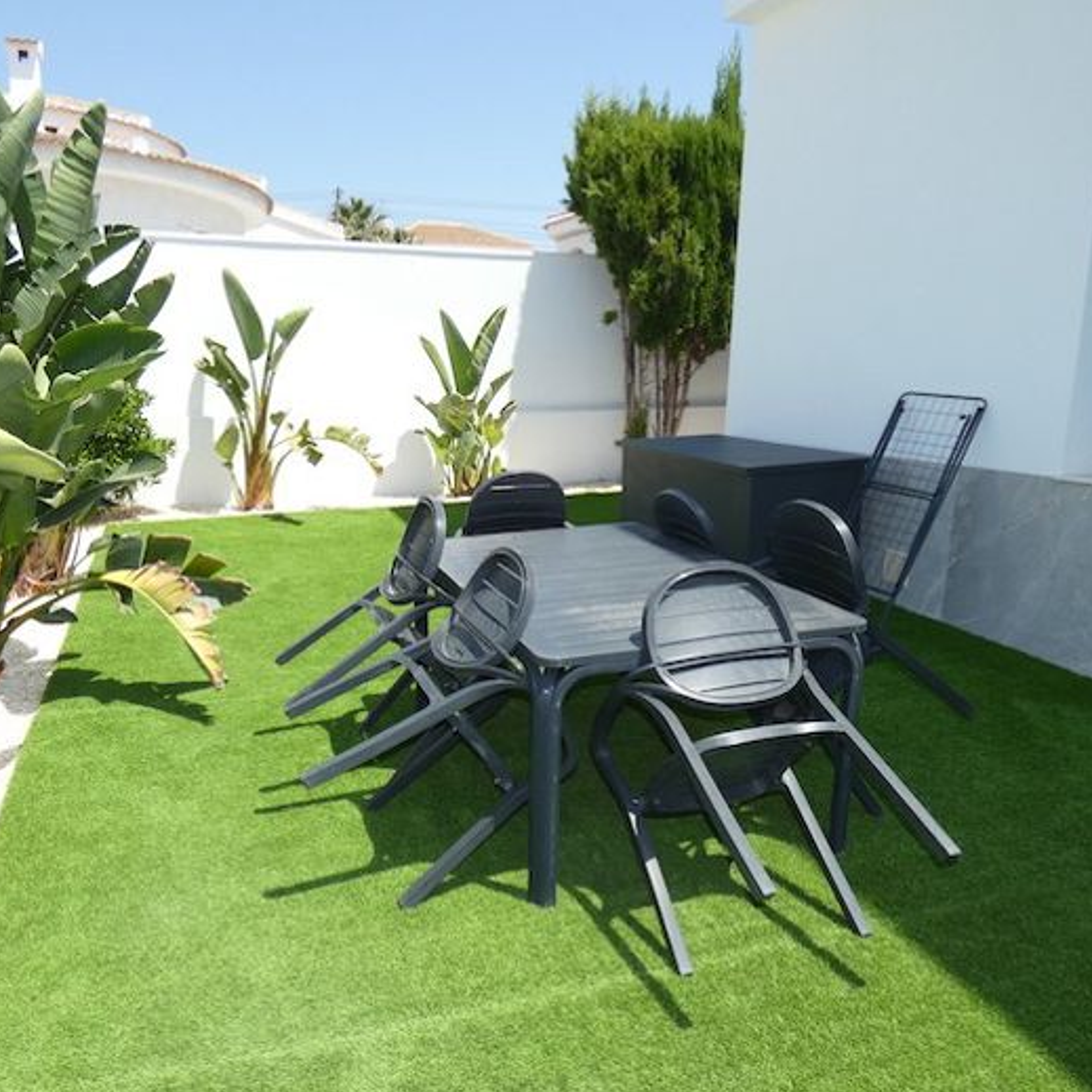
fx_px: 857
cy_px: 551
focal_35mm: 24
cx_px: 428
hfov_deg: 64.3
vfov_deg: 65.0
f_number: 2.8
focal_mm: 3.6
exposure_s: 1/1000
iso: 80
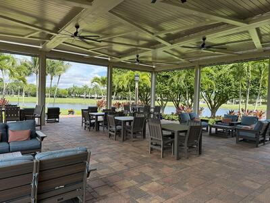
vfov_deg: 56.8
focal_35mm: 24
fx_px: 187
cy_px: 102
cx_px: 135
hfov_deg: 71.6
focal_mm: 6.76
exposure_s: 1/1385
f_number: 1.78
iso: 100
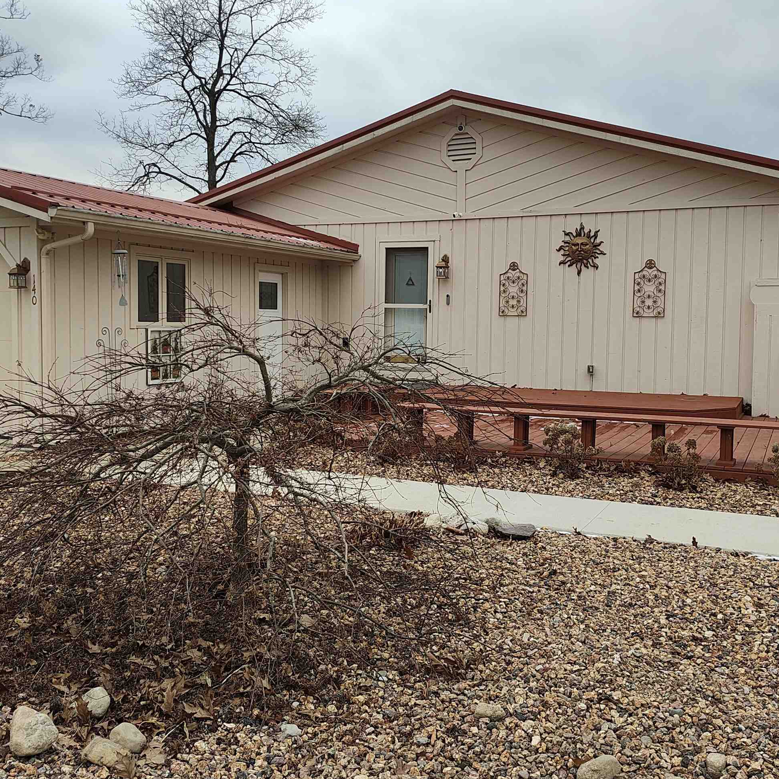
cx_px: 385
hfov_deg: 47.2
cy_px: 356
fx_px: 891
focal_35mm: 35
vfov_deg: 47.2
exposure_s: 1/823
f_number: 1.5
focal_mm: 4.15
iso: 100
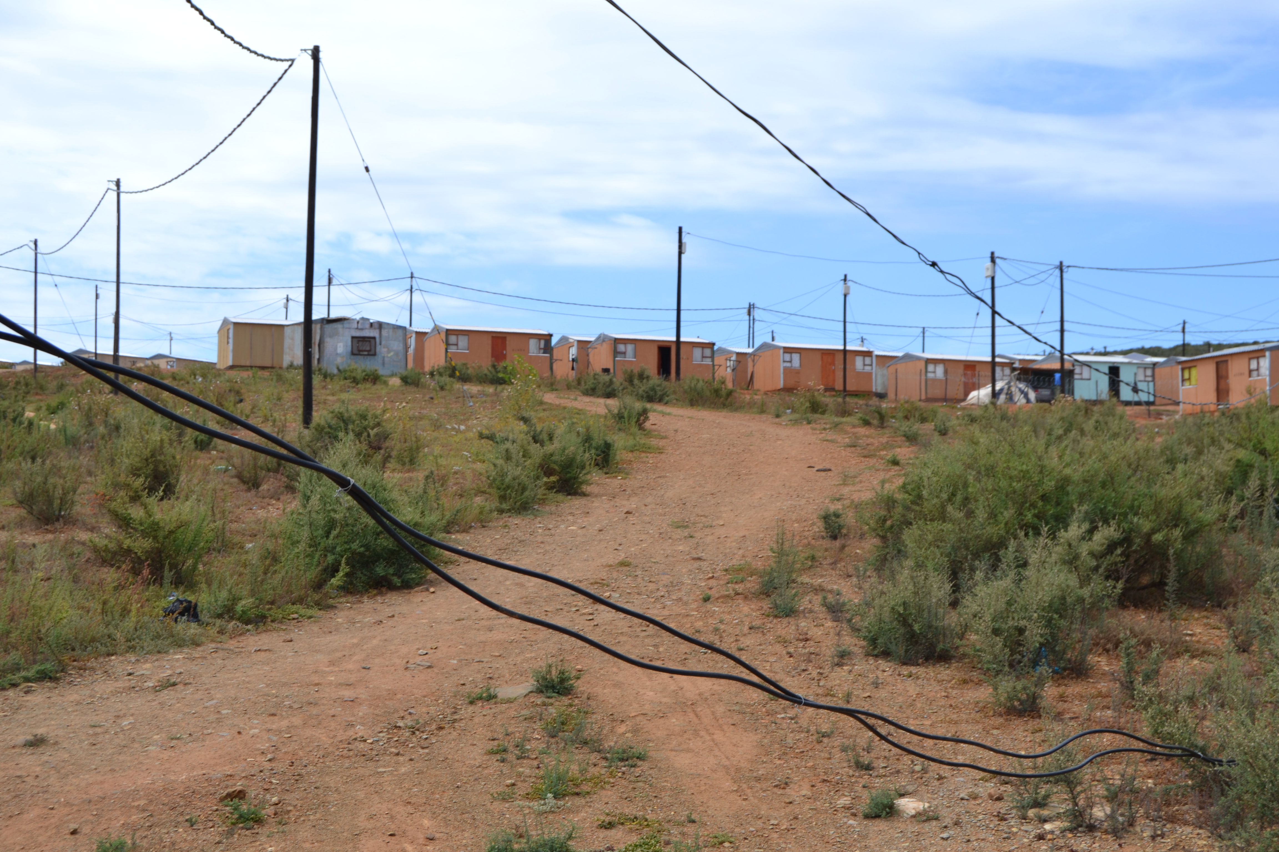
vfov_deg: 26.5
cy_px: 426
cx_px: 640
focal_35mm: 51
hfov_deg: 38.9
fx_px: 1812
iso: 100
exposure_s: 1/250
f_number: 8
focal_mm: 34
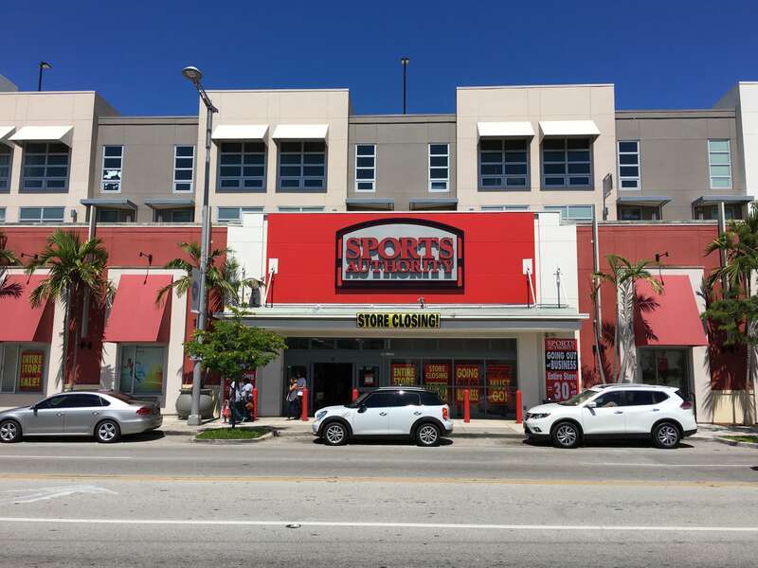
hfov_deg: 61.7
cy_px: 284
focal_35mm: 29
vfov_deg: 48.2
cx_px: 379
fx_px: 635
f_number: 2.2
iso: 25
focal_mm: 4.15
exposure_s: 1/2331
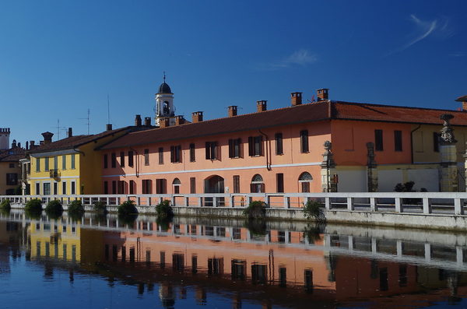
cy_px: 154
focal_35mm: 49
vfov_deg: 27.4
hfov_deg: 40.4
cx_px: 234
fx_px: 634
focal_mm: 32.5
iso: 200
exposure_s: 1/60
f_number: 16
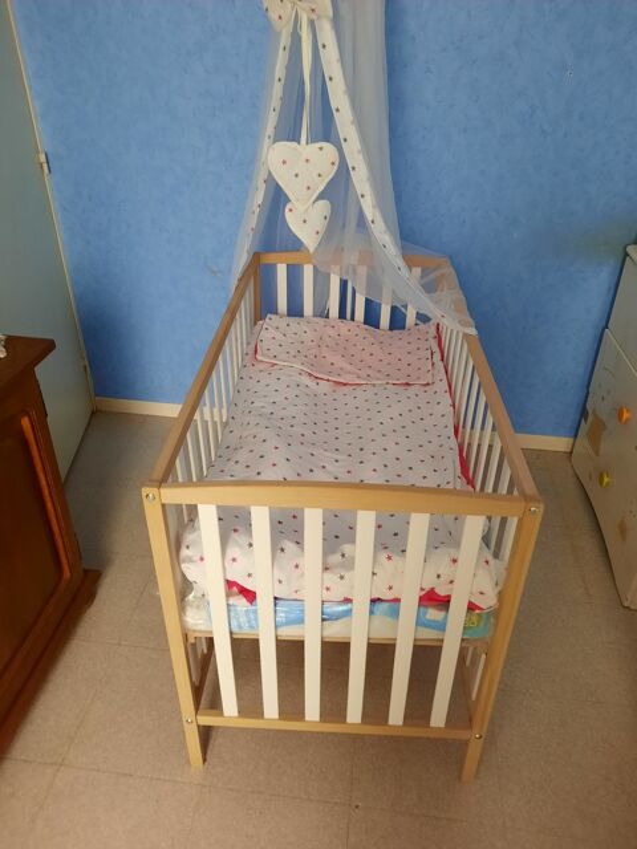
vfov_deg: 69.4
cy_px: 424
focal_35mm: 25
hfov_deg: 54.9
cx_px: 318
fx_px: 613
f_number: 2
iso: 400
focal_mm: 4.6
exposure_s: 1/25
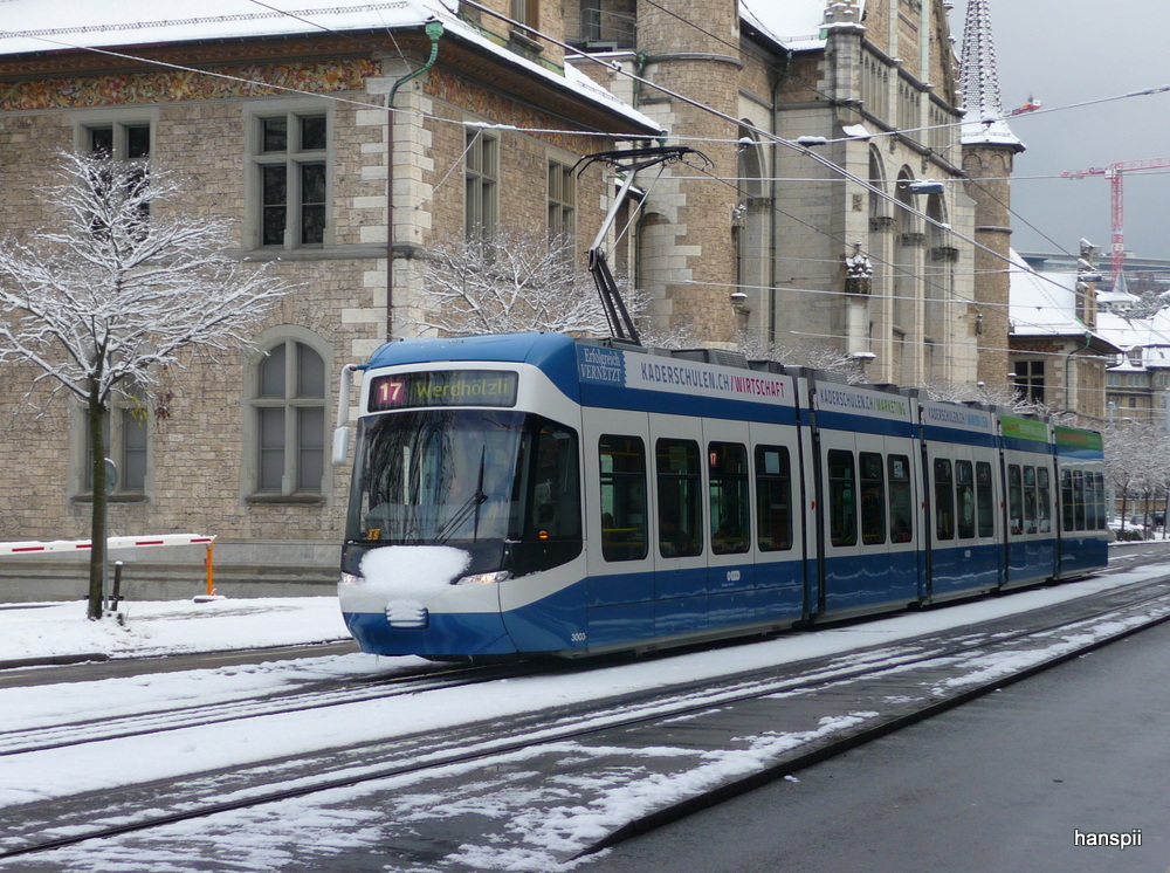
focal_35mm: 62
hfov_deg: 31.3
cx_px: 585
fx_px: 2092
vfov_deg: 23.6
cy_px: 436
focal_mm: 10.5
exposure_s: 1/200
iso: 100
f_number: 4.5
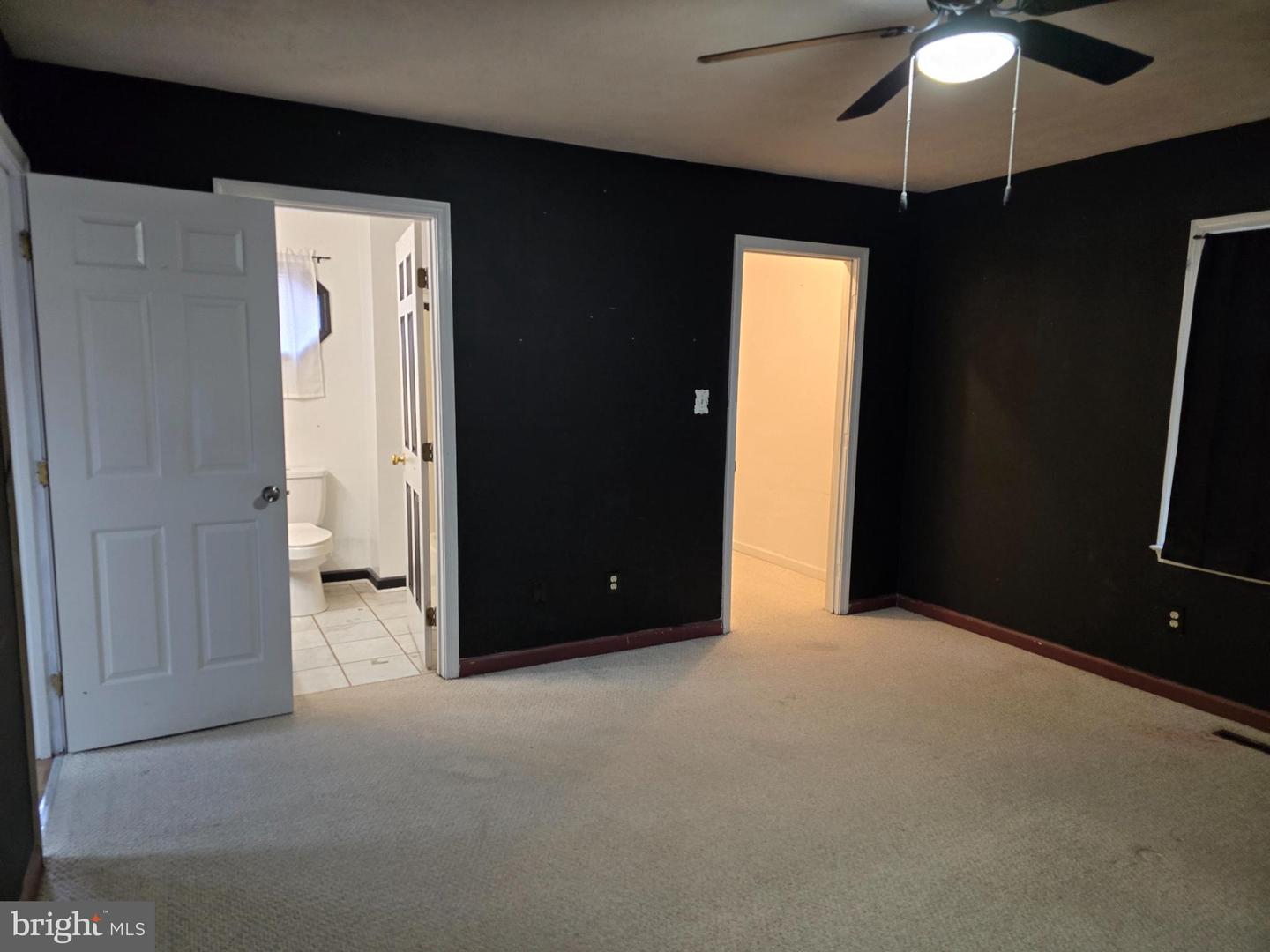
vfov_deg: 58.9
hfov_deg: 73.9
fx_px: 844
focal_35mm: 23
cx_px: 635
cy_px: 476
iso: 400
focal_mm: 6.3
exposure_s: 1/120
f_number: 1.7
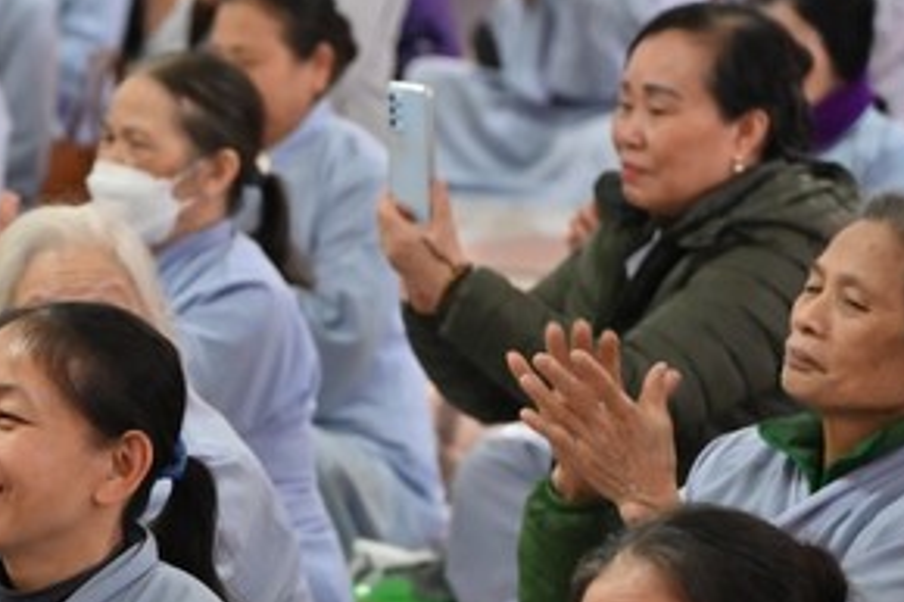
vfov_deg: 5.5
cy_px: 555
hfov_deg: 8.2
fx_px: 6299
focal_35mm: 251
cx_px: -84
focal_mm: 112
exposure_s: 1/100
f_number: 5
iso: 3200
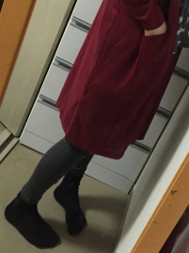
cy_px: 28
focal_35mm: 54
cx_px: 152
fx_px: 394
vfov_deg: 33.8
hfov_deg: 26.5
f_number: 2.2
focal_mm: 4.15
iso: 250
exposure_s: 1/24
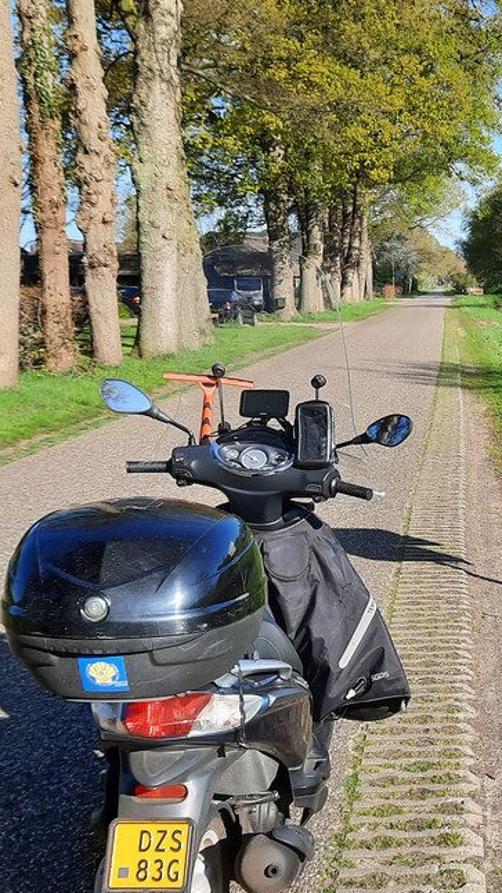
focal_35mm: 45
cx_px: 519
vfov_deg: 45.2
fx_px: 1066
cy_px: 546
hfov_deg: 25.0
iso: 32
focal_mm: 4.6
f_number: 2
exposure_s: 1/559
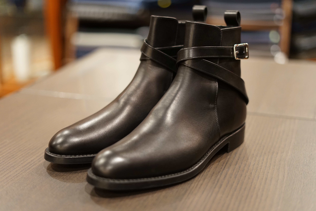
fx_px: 439
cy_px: 106
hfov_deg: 39.6
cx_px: 158
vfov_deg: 27.0
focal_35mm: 50
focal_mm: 50
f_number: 2
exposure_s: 1/160
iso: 1600
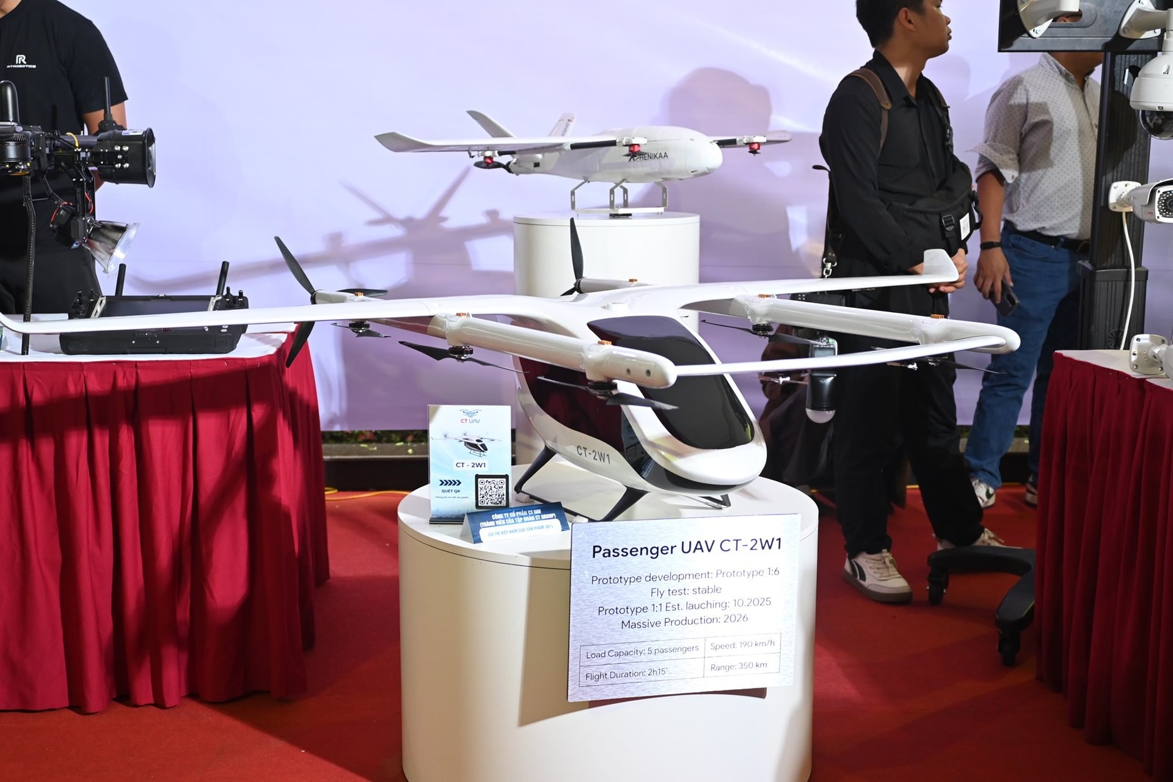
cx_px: 586
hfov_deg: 46.4
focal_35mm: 42
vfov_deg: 31.9
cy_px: 391
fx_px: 1368
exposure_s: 1/125
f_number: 2.8
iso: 500
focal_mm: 28
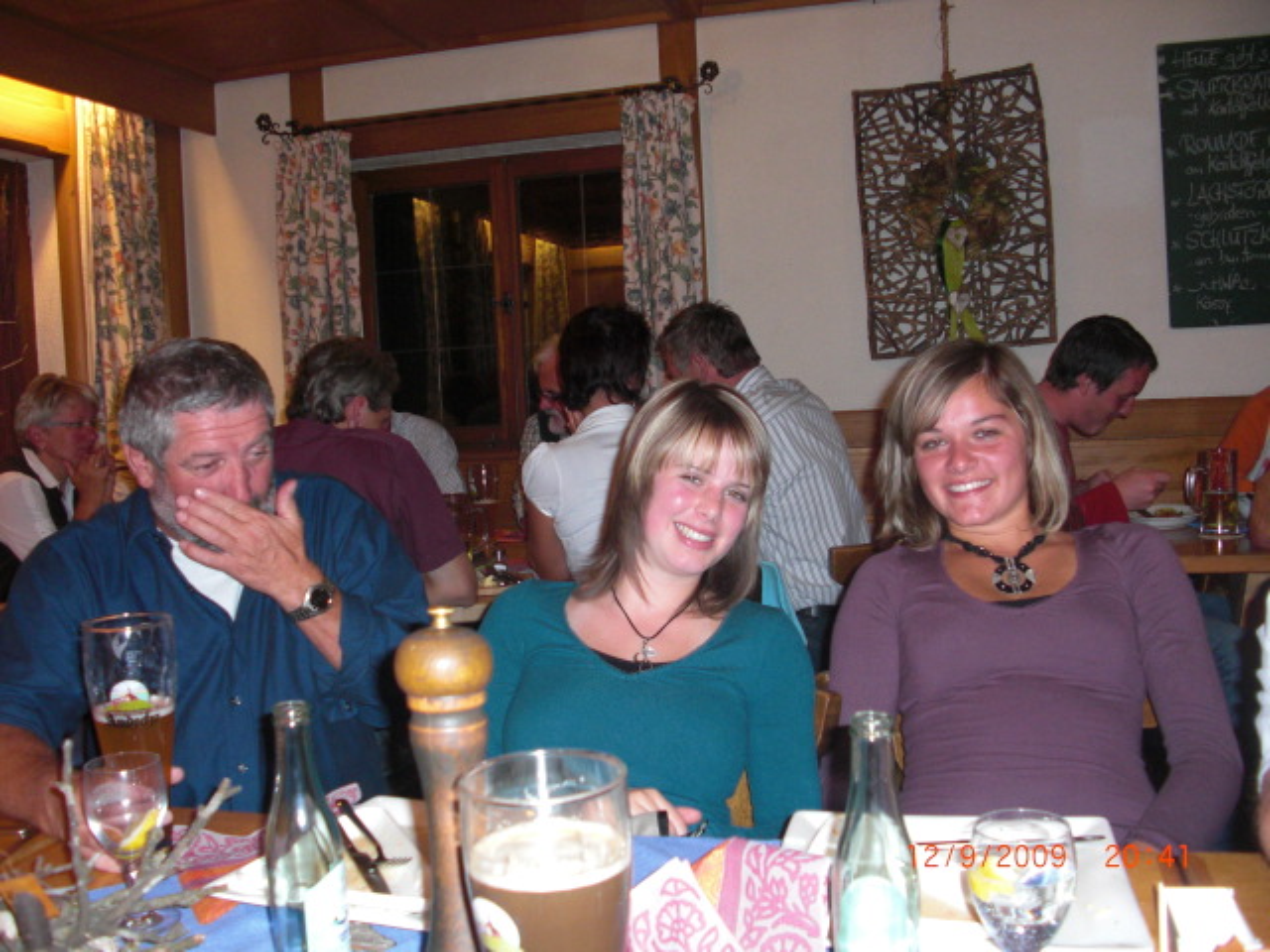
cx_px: 635
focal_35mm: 36
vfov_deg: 39.7
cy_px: 476
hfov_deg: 51.4
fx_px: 1321
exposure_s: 1/60
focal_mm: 6.3
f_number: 2.8
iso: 200
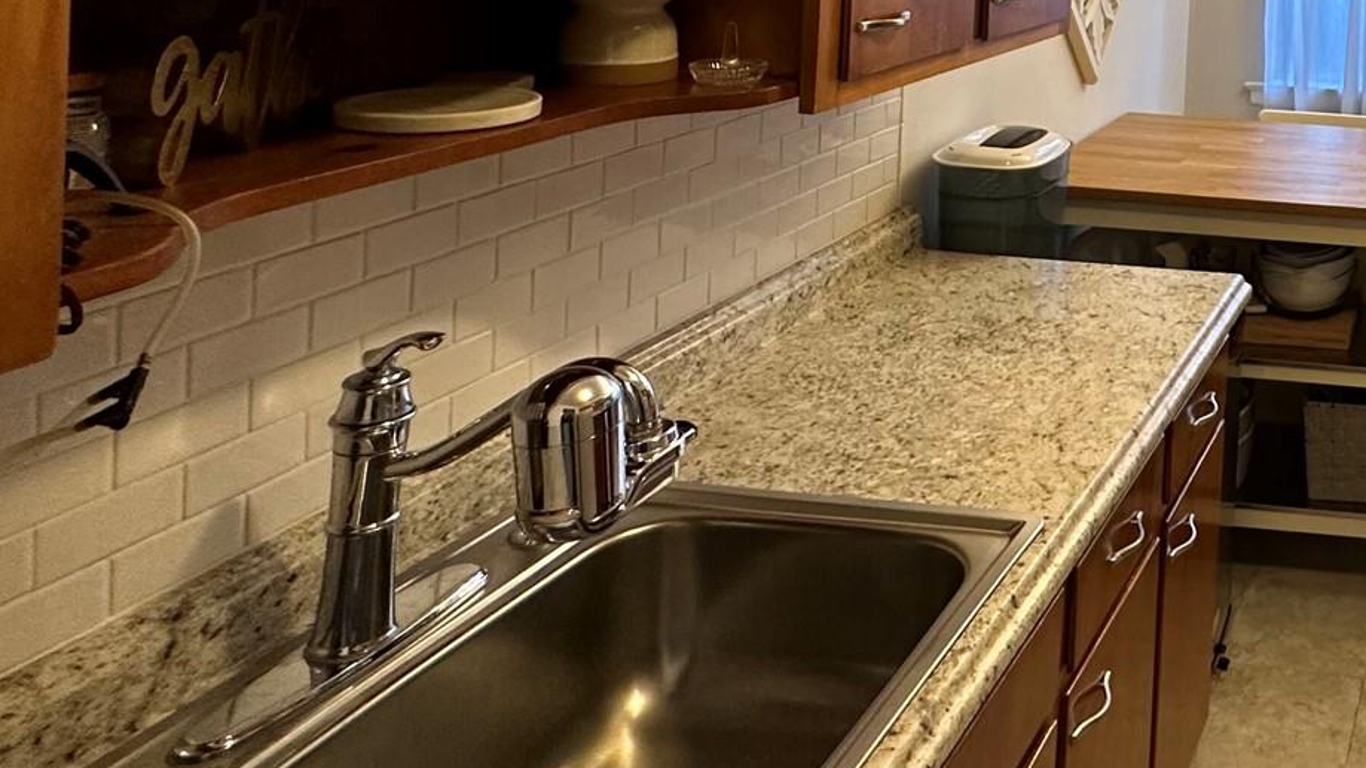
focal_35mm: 34
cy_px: -85
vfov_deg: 30.8
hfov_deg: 46.1
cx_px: 1439
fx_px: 1232
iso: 200
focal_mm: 2.22
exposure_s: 1/60
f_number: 2.2
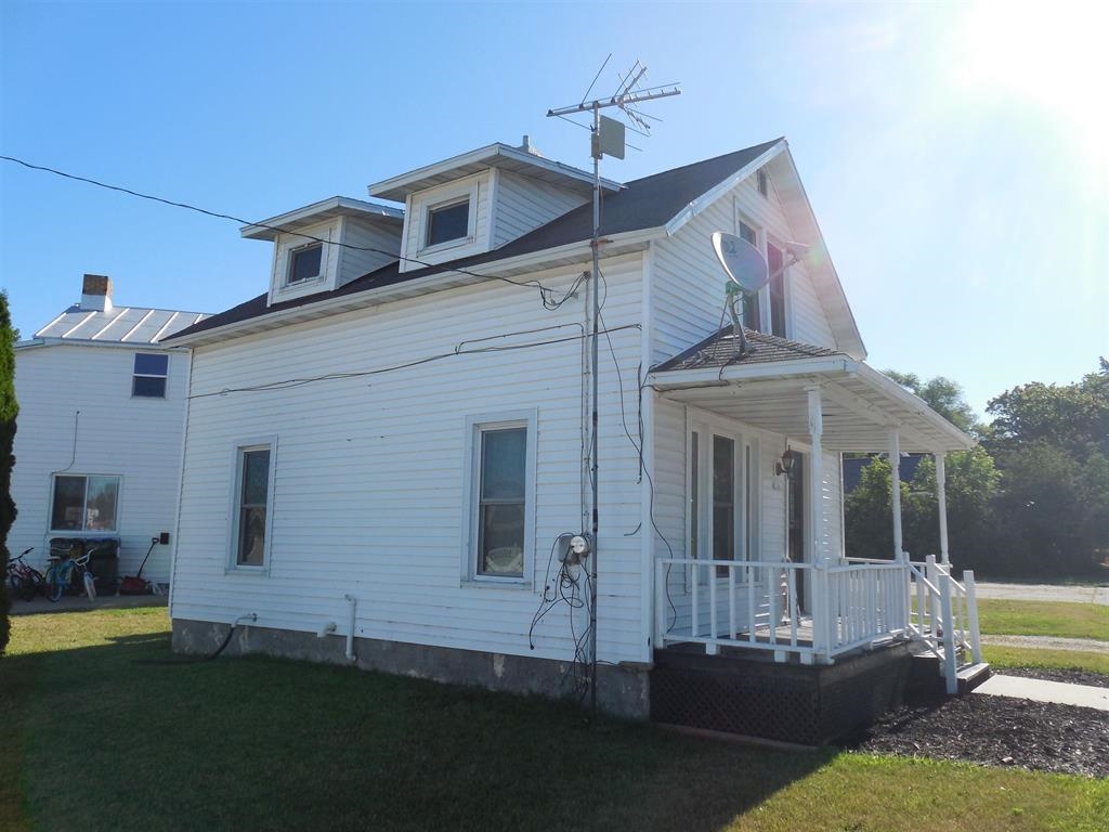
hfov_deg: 67.3
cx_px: 554
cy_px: 416
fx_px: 833
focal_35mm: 26
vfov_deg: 53.1
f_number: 3.5
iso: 125
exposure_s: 1/1000
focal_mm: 4.6
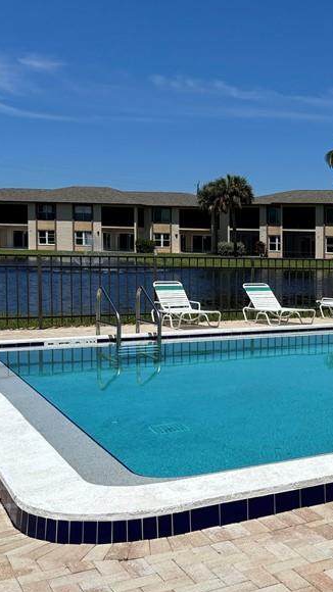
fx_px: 785
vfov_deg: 41.3
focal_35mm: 50
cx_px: 471
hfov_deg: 21.0
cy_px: 302
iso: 50
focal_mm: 5.96
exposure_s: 1/8333
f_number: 1.6
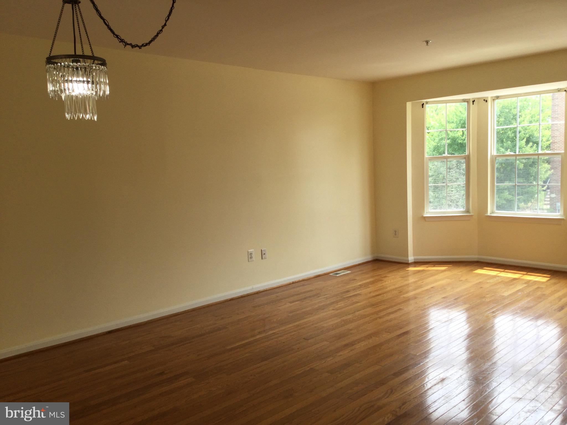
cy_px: 212
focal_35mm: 31
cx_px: 284
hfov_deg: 58.4
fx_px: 508
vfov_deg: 45.4
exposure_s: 1/121
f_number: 2.4
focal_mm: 3.3
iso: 25
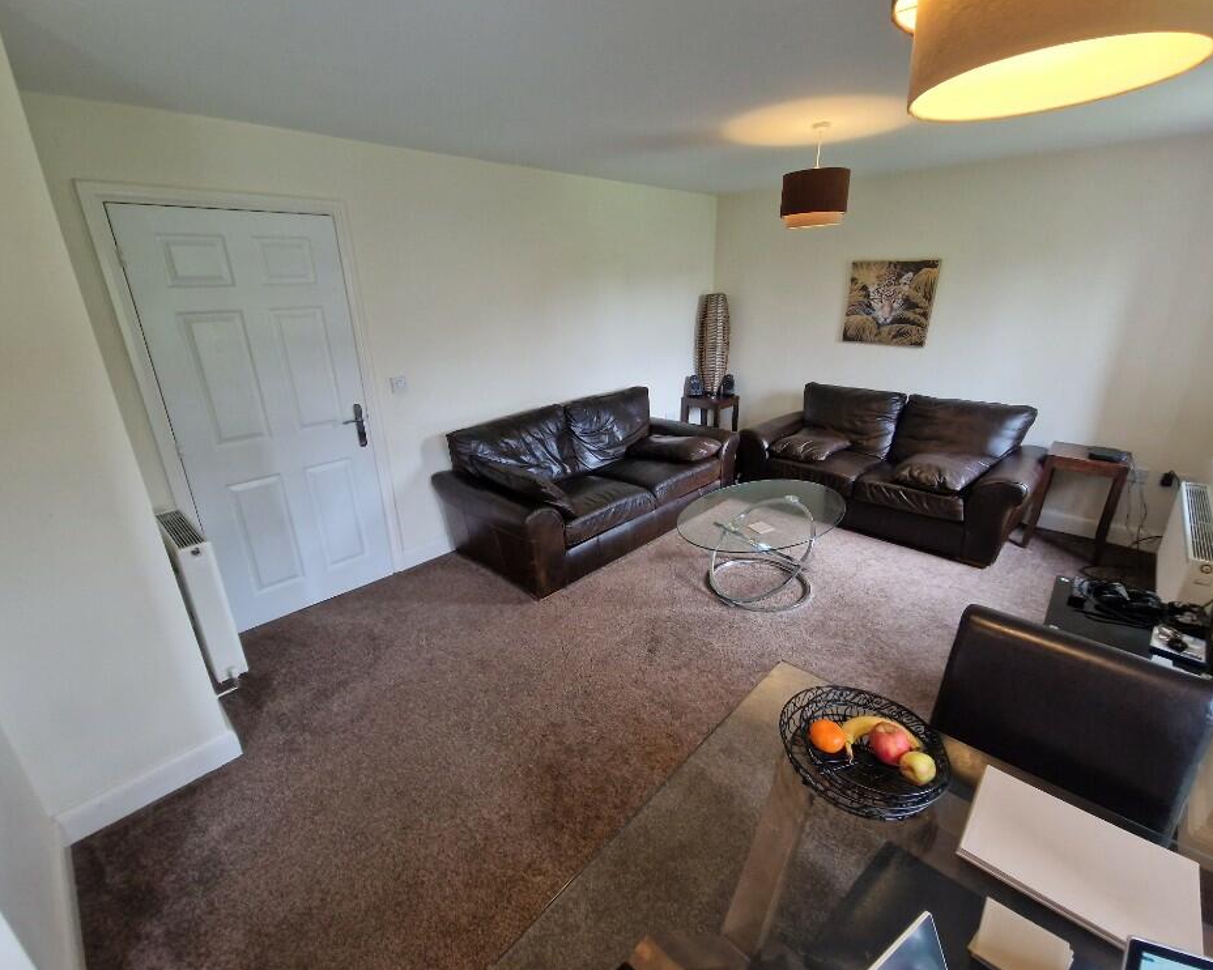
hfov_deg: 100.7
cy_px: 472
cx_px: 604
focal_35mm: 14
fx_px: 502
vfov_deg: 87.9
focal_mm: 2.2
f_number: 2.2
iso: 200
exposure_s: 1/50
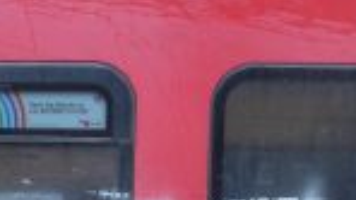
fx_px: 1009
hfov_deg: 19.5
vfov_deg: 10.1
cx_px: 19
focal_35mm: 107
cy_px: 449
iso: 80
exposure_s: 1/60
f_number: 2
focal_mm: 6
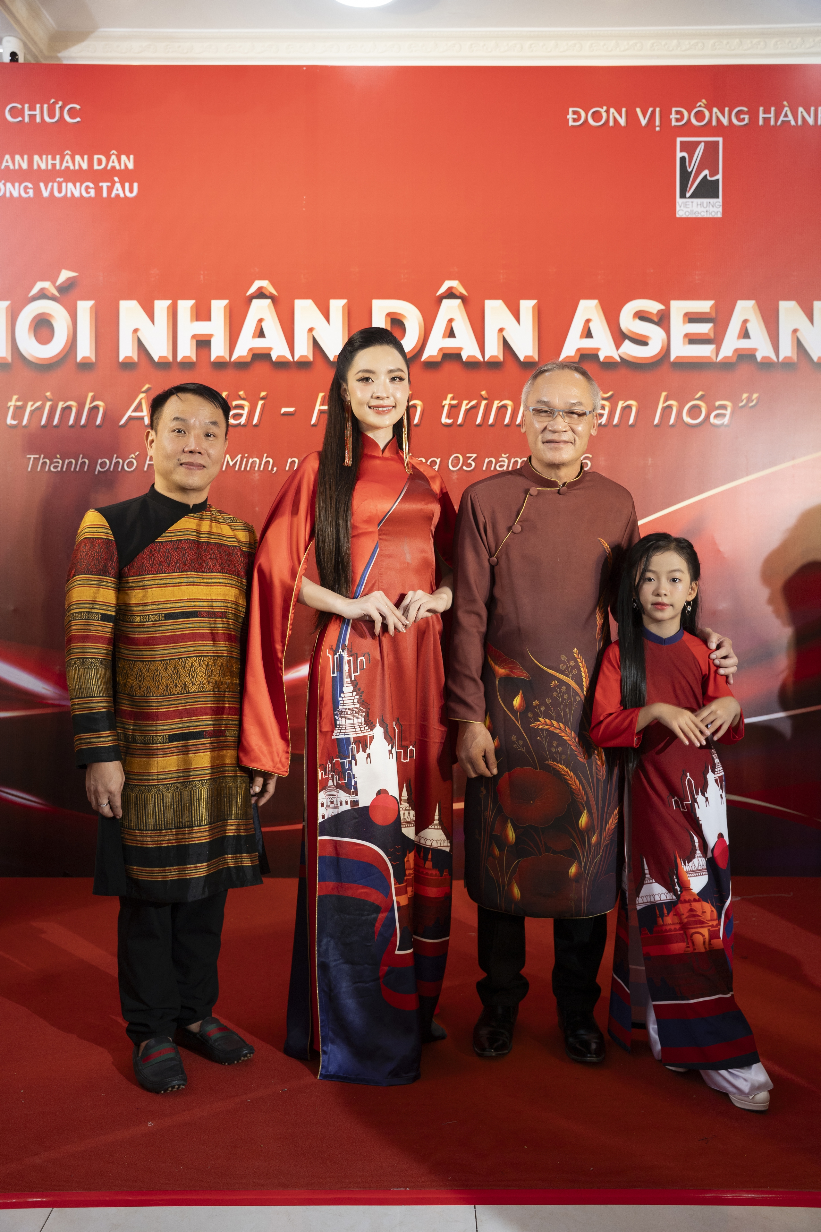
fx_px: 1142
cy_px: 616
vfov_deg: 56.6
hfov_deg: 39.5
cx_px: 410
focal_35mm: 33
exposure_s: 1/160
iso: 500
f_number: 4.5
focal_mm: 33.4
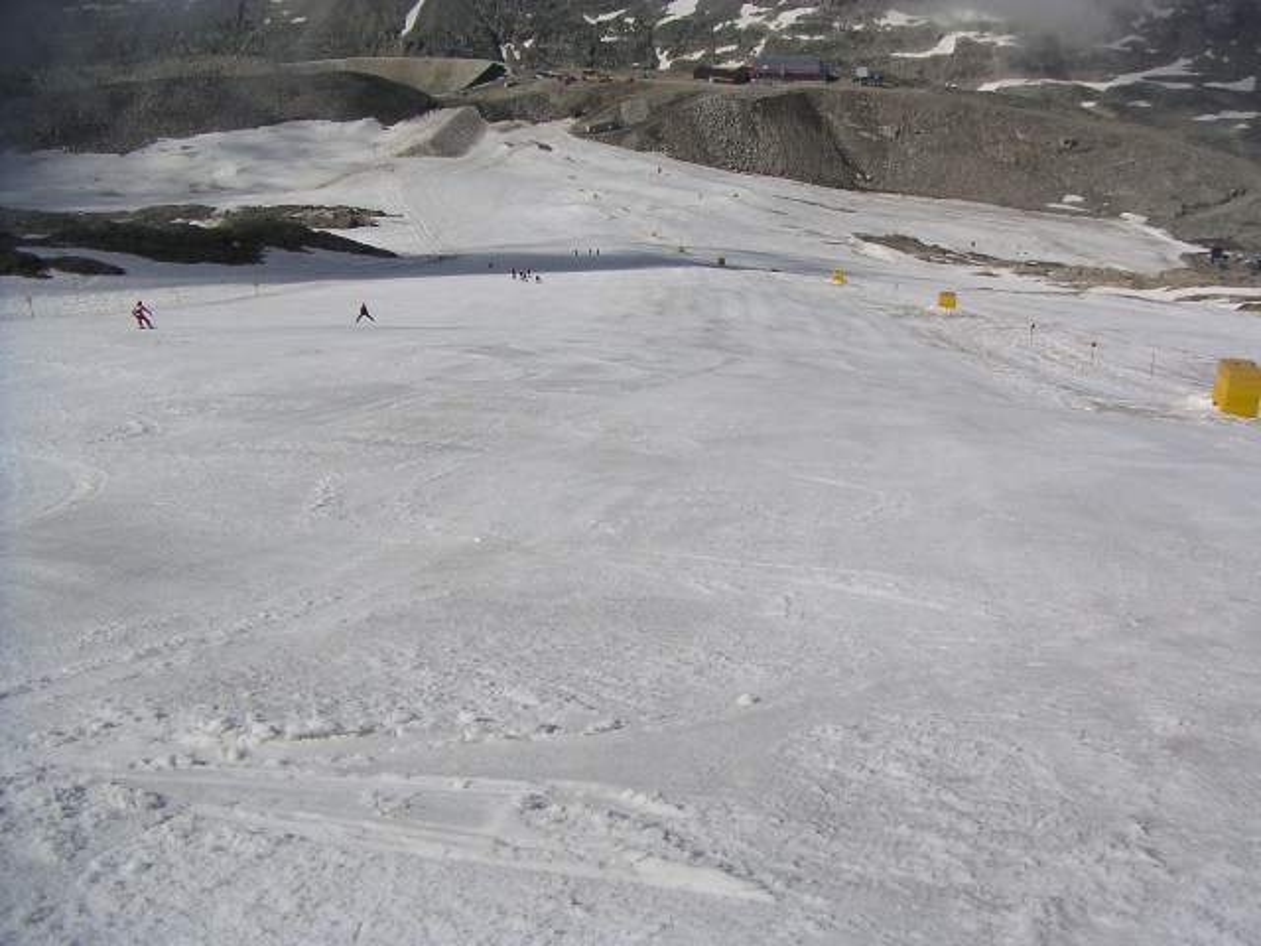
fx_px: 1384
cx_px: 630
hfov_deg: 49.0
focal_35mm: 38
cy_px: 473
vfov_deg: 37.7
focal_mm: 5
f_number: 6.7
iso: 64
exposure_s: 1/750
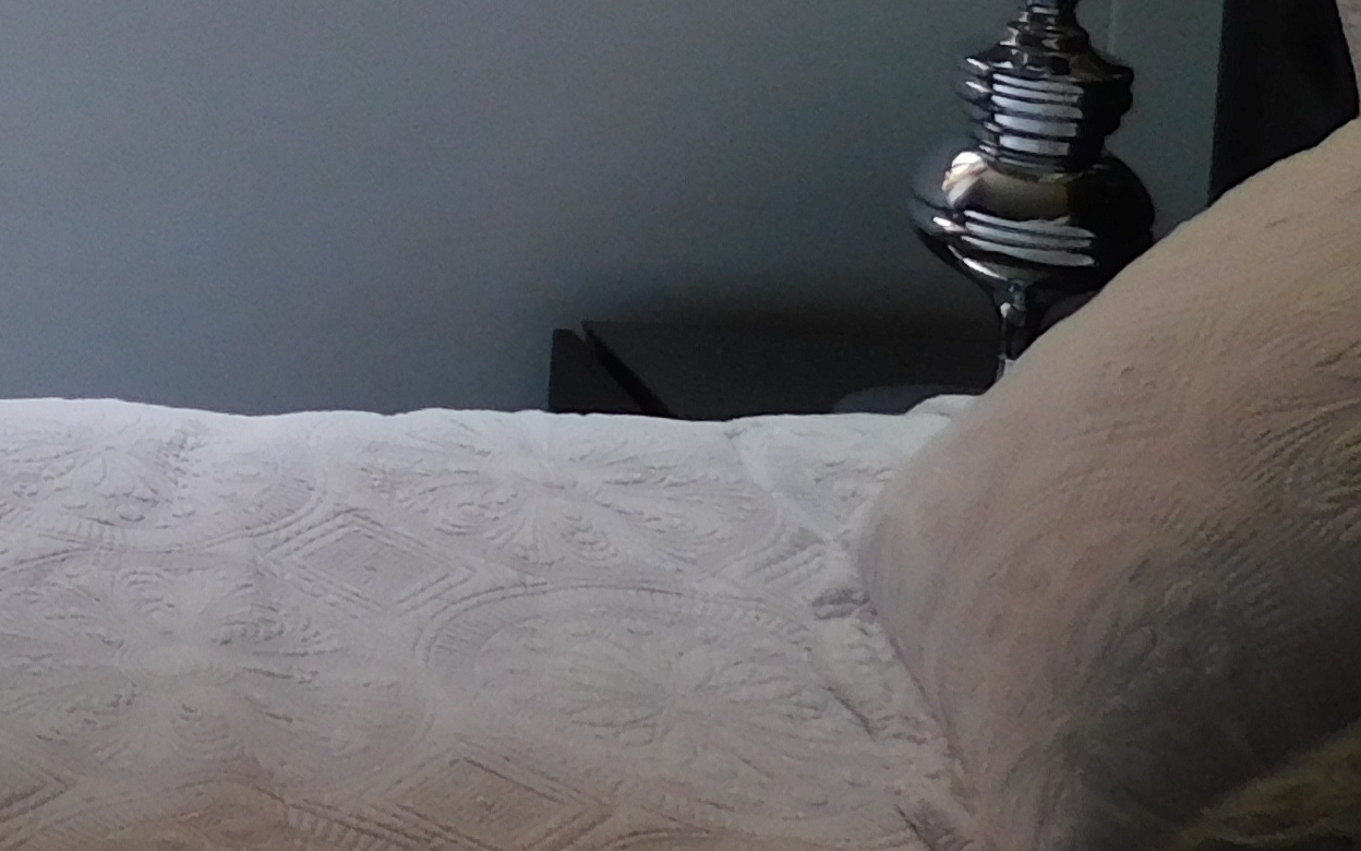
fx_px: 3338
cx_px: -961
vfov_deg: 13.5
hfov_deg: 18.8
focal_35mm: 90
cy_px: -493
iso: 125
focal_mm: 4
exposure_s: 1/100
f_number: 3
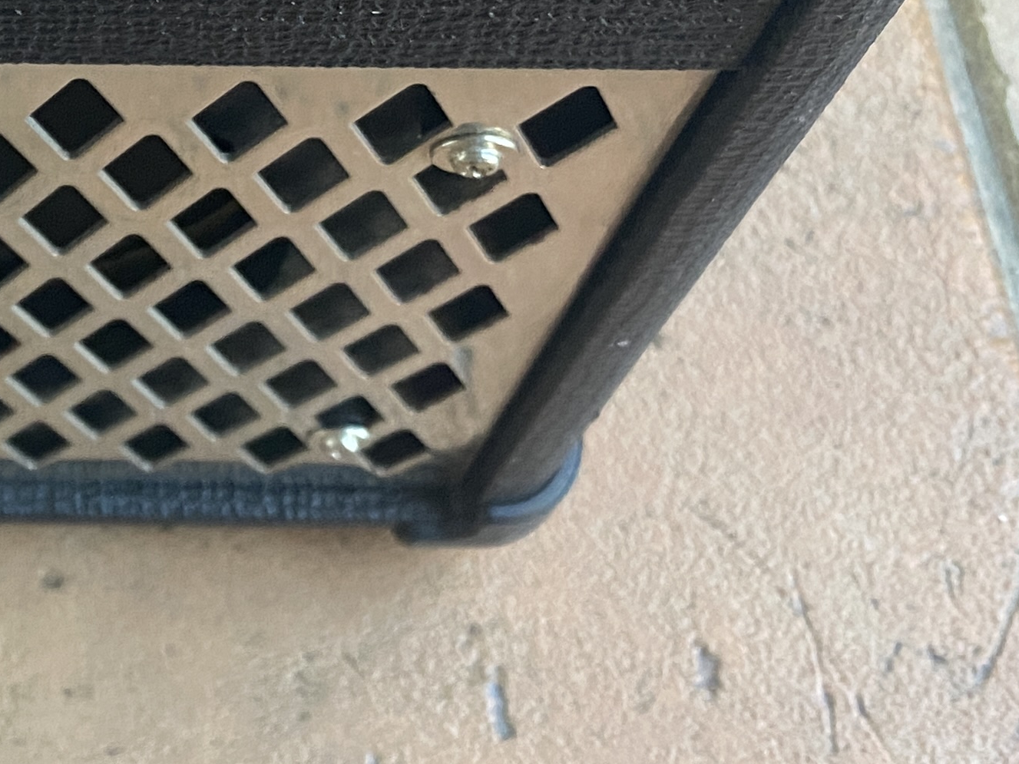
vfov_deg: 17.4
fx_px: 2325
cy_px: -266
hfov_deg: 22.9
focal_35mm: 79
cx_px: -165
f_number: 1.8
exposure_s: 1/60
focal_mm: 4.25
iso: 200
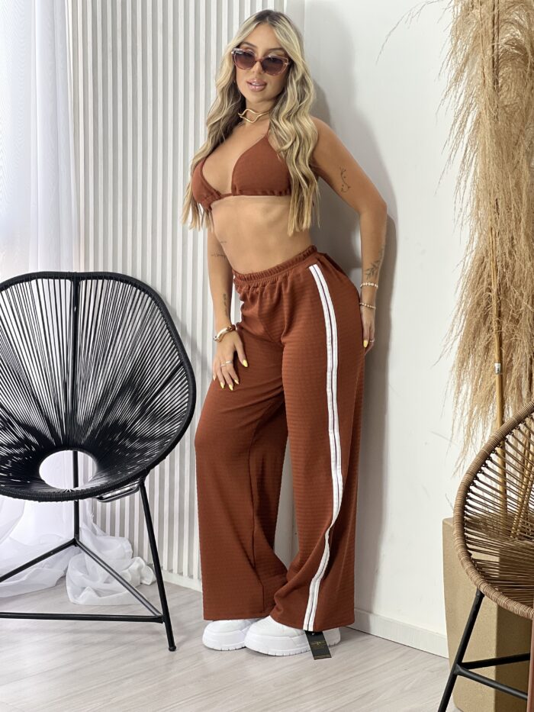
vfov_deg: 25.3
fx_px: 1583
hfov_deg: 19.1
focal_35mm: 77
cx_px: 267
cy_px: 356
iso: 125
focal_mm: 9
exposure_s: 1/120
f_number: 2.8
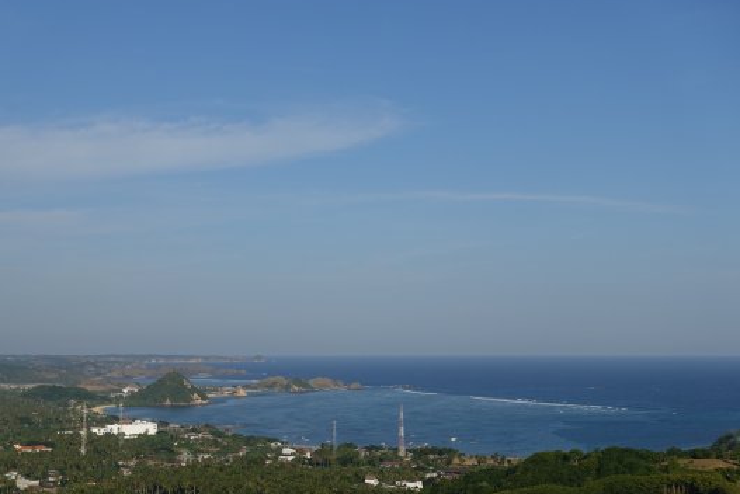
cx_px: 338
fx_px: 1337
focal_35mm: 65
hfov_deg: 30.9
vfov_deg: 20.9
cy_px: 267
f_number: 5.6
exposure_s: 1/125
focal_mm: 20.63
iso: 125
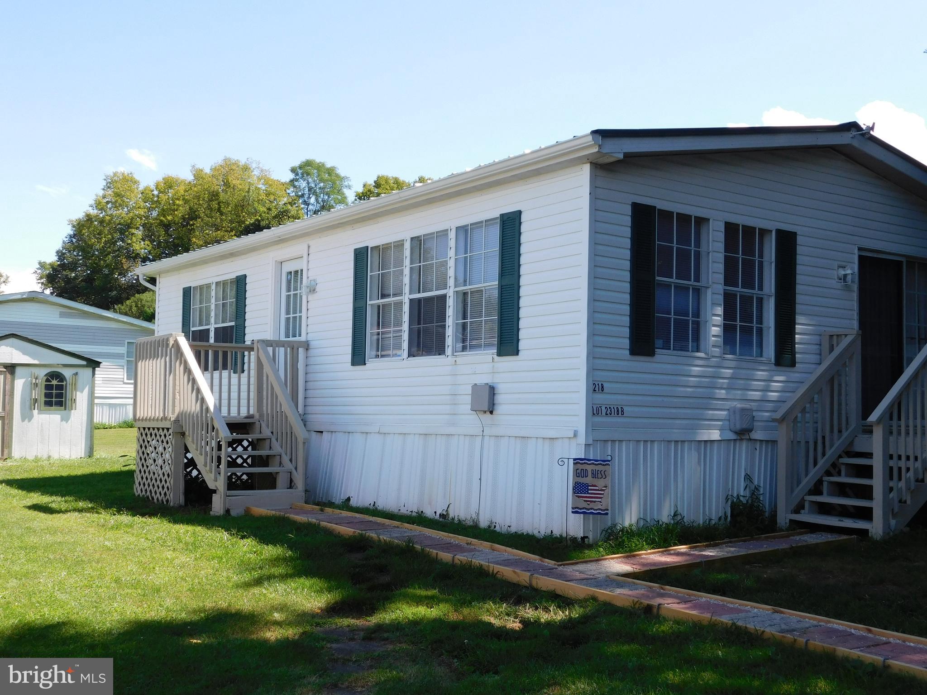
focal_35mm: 40
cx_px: 464
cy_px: 348
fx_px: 1071
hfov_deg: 46.8
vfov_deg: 36.0
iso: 125
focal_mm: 7.1
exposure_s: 1/640
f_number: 3.6
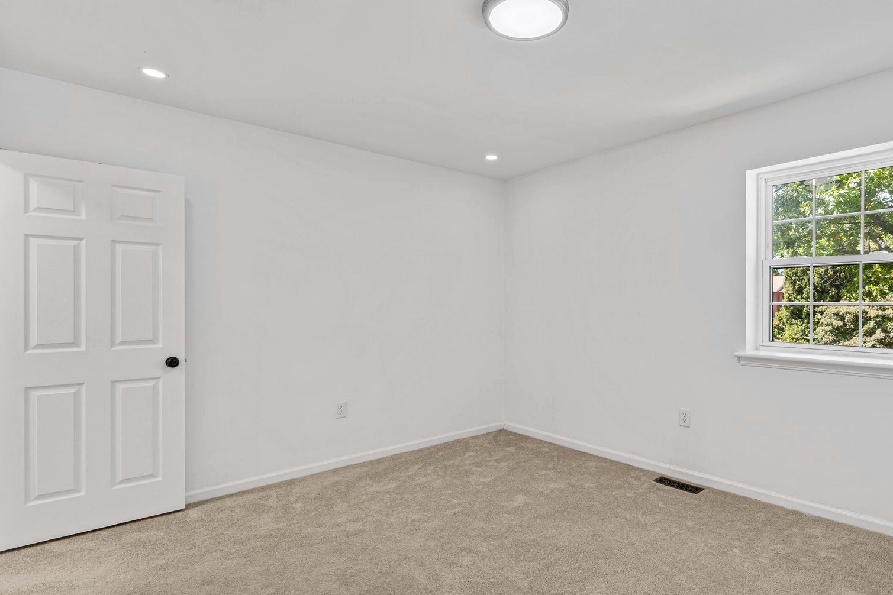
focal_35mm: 19
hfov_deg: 85.1
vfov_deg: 64.5
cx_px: 561
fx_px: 471
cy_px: 314
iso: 500
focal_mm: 14
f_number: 8
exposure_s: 1/4
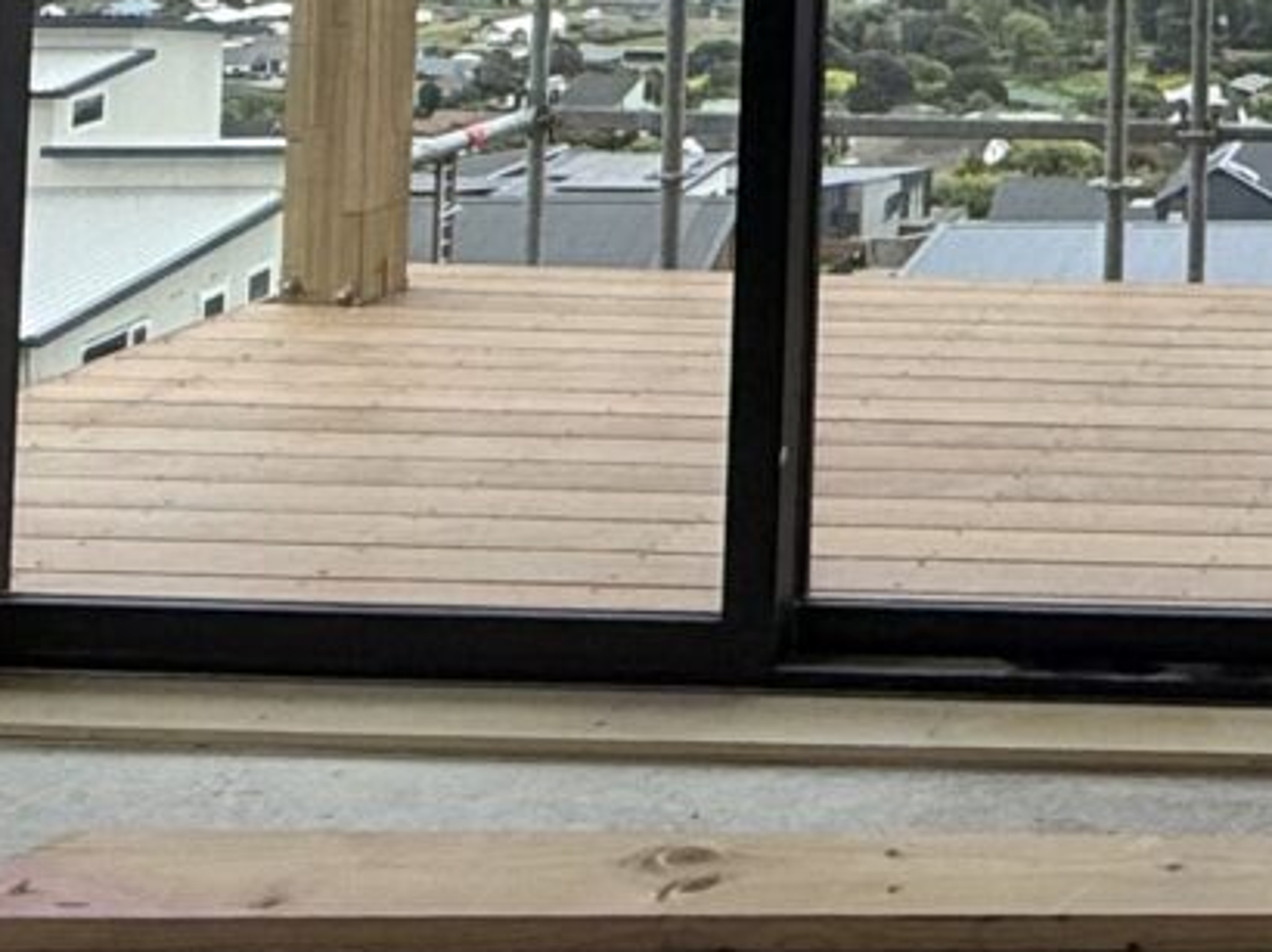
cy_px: -397
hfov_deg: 22.7
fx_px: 2571
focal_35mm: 70
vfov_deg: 18.9
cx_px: 1902
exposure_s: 1/742
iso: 50
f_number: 2.2
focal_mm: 2.22
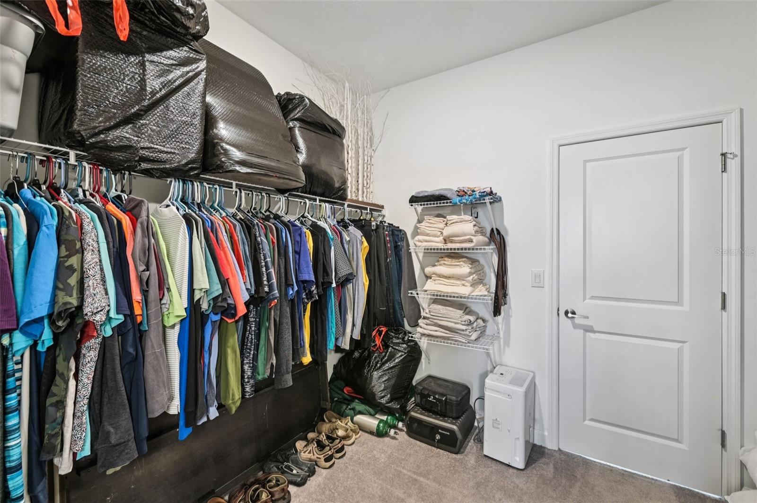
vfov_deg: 81.1
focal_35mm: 14
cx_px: 378
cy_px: 252
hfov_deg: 104.3
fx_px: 294
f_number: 8
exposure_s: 1/2.5
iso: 400
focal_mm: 14
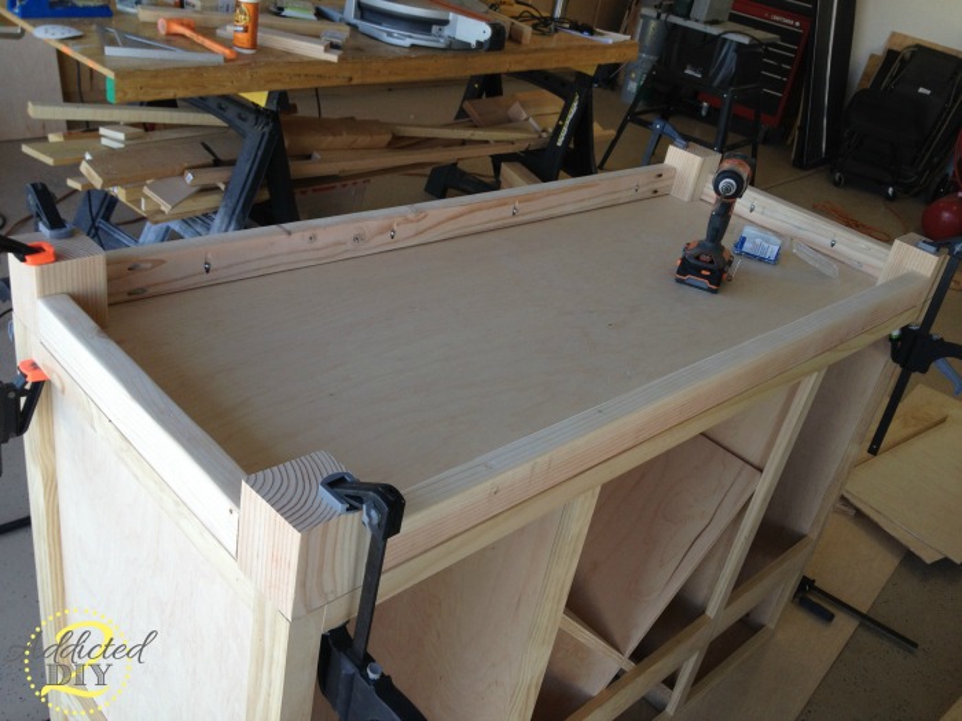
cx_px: 481
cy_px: 360
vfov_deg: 40.7
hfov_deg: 52.6
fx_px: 973
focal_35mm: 35
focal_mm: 4.28
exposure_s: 1/128
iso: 50
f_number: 2.4
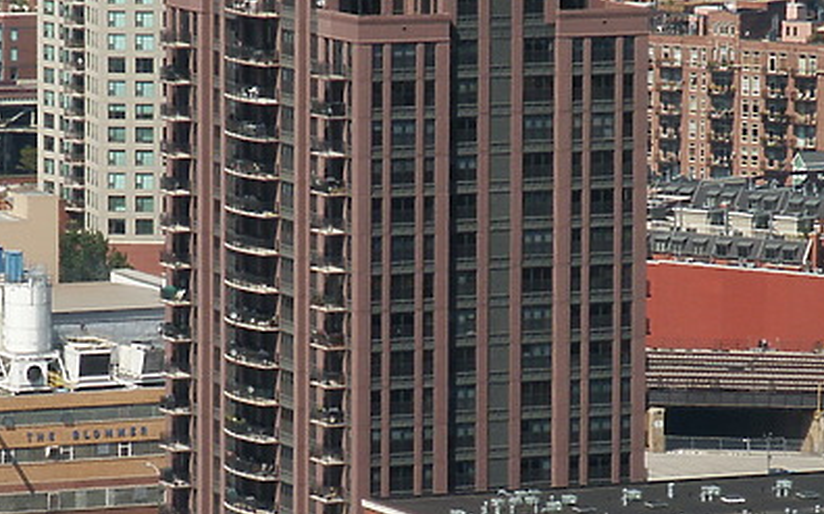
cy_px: 405
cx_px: 422
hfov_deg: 6.3
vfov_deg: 3.9
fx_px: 7519
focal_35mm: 335
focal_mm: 28.23
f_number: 8
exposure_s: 1/250
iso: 64
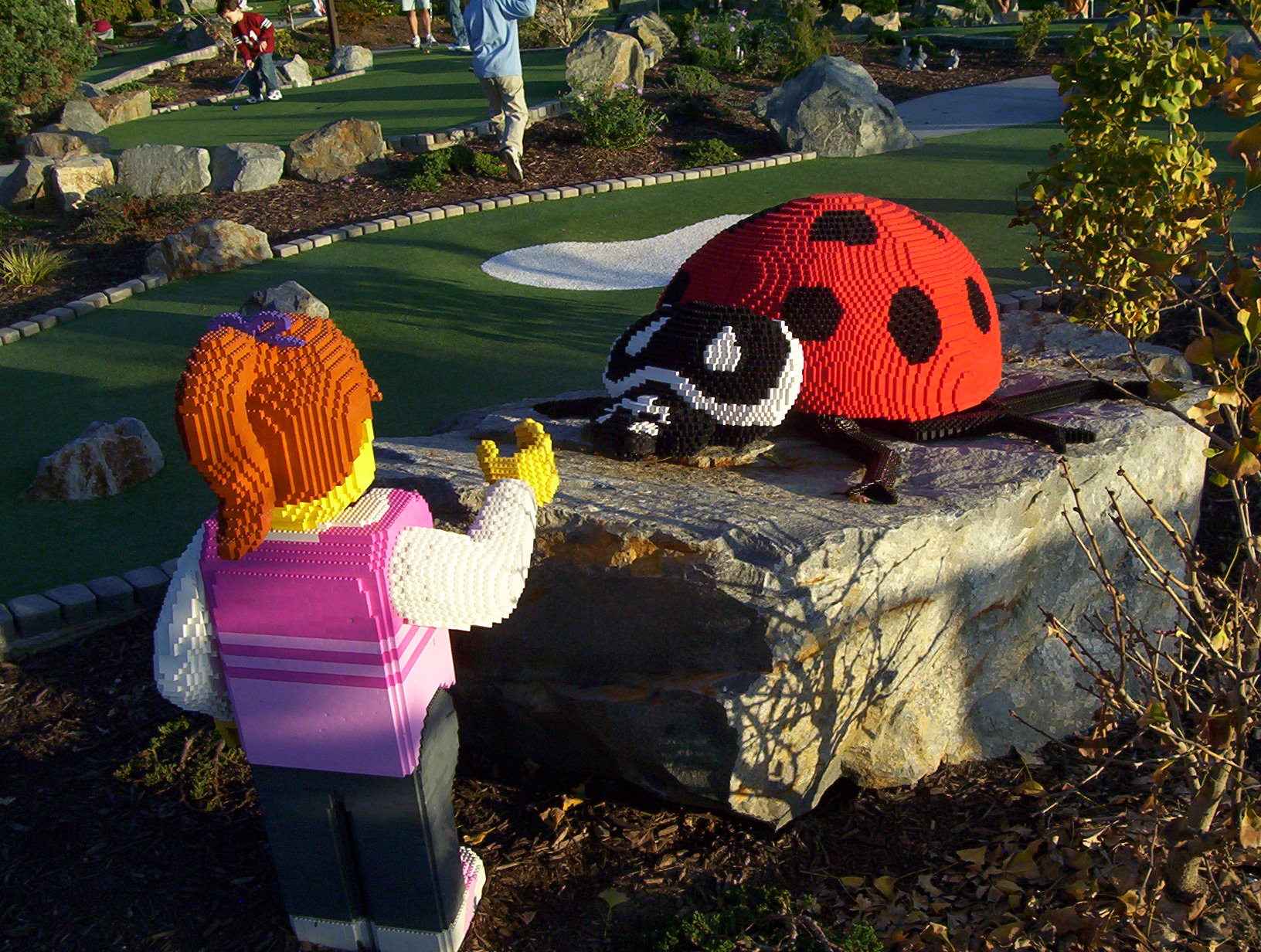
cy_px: 476
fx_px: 1570
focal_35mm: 43
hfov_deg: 43.8
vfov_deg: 33.7
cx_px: 630
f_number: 5.17
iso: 100
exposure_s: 1/290
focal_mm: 5.77
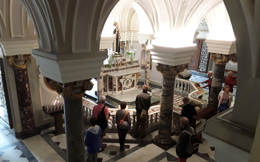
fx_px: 205
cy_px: 93
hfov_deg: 64.6
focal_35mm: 29
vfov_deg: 43.0
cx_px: 129
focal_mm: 2.91
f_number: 1.9
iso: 200
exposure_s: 1/25
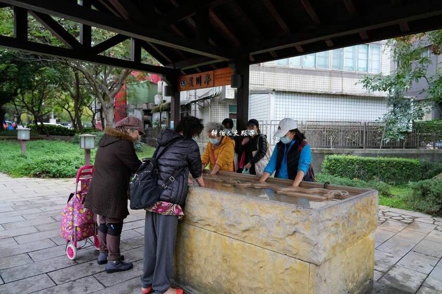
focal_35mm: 25
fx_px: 307
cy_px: 147
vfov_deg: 51.2
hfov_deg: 71.5
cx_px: 221
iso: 125
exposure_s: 1/30
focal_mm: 25
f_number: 4
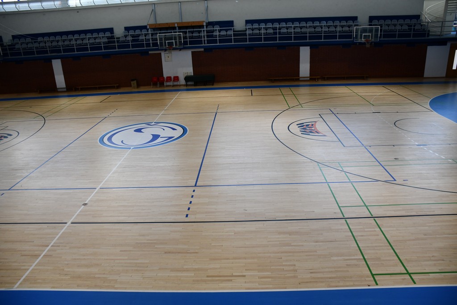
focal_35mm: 27
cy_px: 152
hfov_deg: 67.4
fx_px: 343
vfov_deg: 47.9
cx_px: 228
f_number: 3.5
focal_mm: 18
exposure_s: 1/250
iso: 560
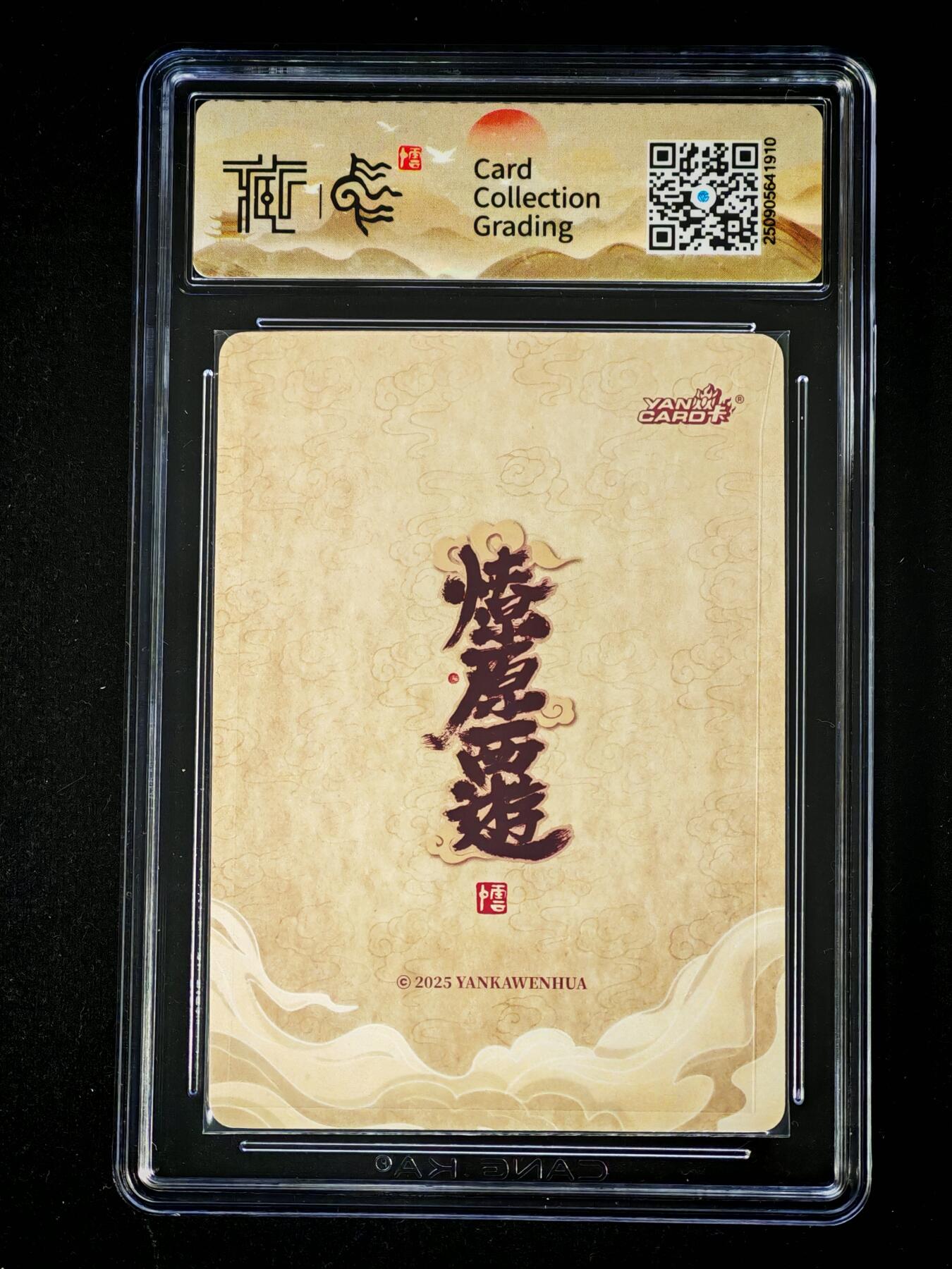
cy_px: 634
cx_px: 476
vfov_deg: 20.7
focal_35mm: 95
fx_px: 3484
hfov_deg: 15.6
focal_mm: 8.67
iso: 500
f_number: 2.4
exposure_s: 1/25
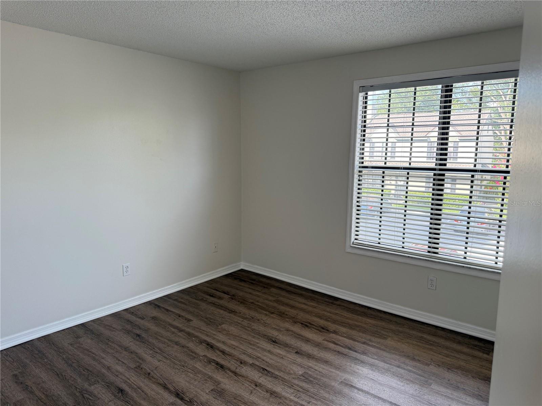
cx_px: 271
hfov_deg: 71.6
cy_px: 203
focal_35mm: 24
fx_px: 376
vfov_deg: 56.8
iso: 100
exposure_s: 1/229
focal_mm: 6.76
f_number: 1.78
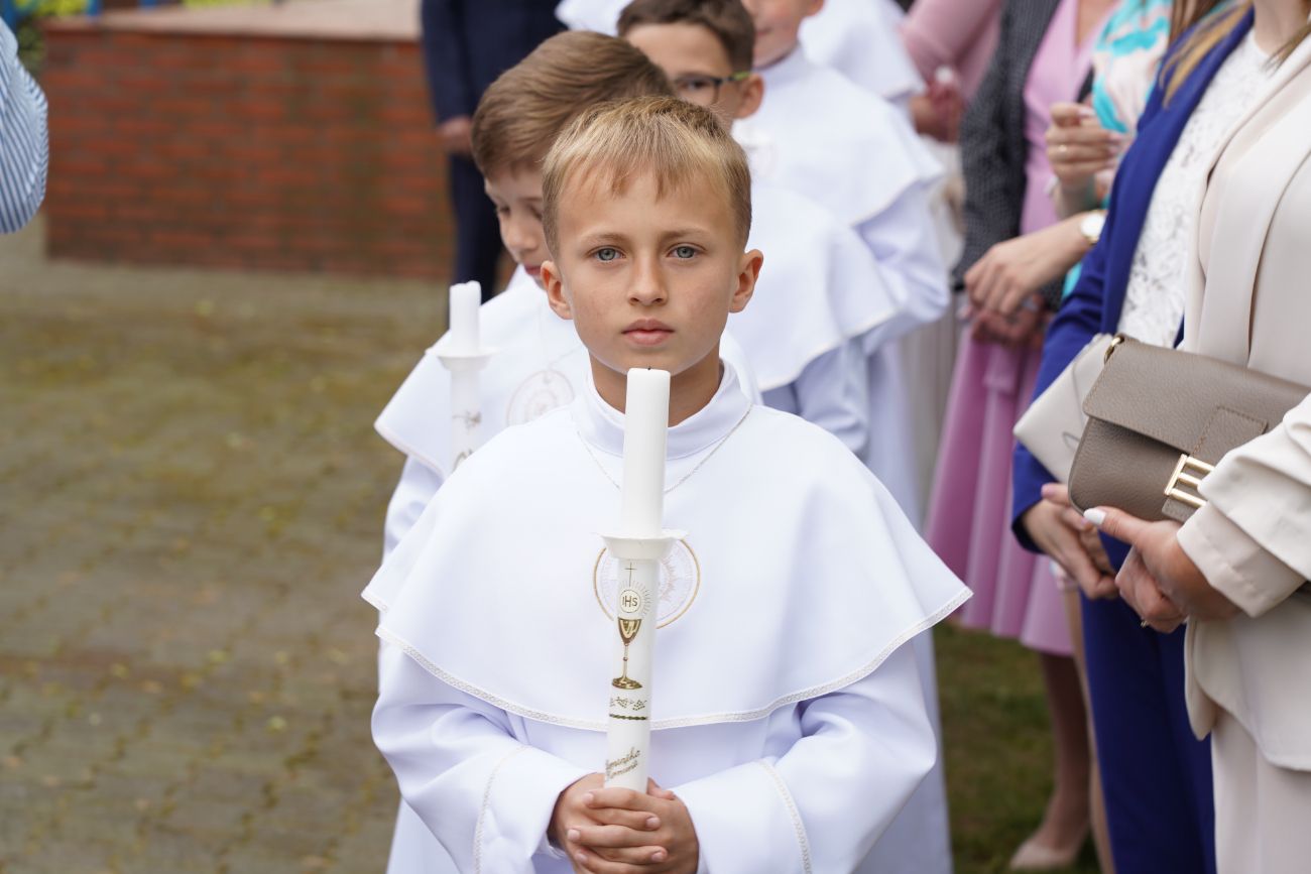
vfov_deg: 13.0
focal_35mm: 105
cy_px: 437
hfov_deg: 19.5
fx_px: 3824
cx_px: 656
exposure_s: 1/100
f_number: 6.3
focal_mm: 105
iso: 100
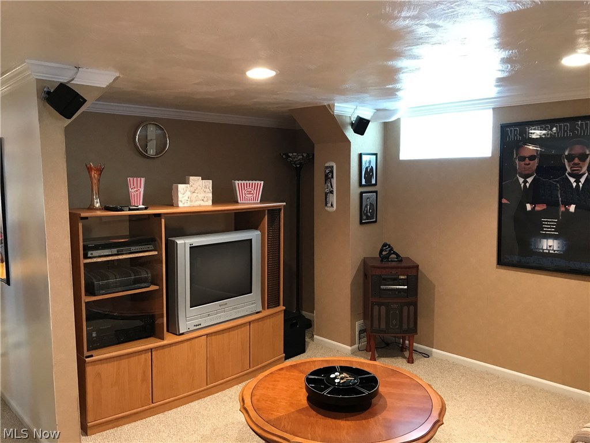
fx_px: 477
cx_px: 295
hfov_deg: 63.4
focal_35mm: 28
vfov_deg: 49.7
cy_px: 222
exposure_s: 1/15
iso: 100
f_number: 1.8
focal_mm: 3.99
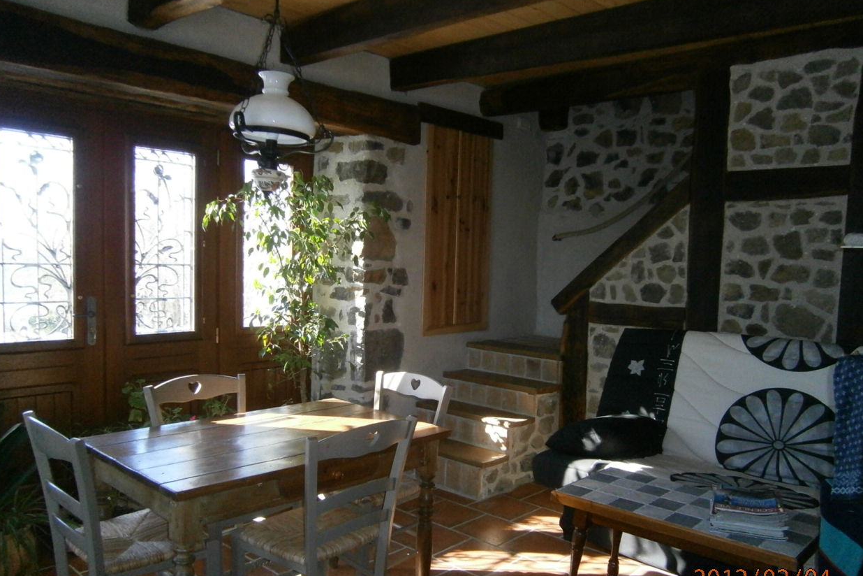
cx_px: 441
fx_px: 671
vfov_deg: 46.3
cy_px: 315
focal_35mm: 28
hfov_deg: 65.5
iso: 400
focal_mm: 4.7
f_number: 2.8
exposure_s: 1/250
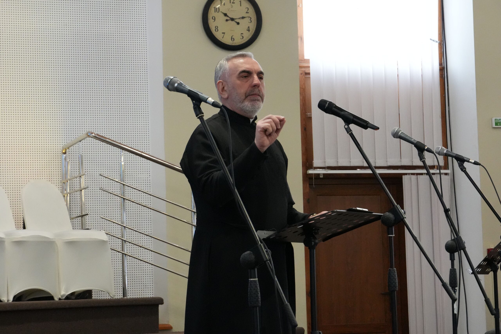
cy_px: 167
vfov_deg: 14.9
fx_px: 1273
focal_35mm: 92
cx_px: 250
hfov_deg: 22.3
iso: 6400
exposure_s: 1/80
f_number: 9
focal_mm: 61
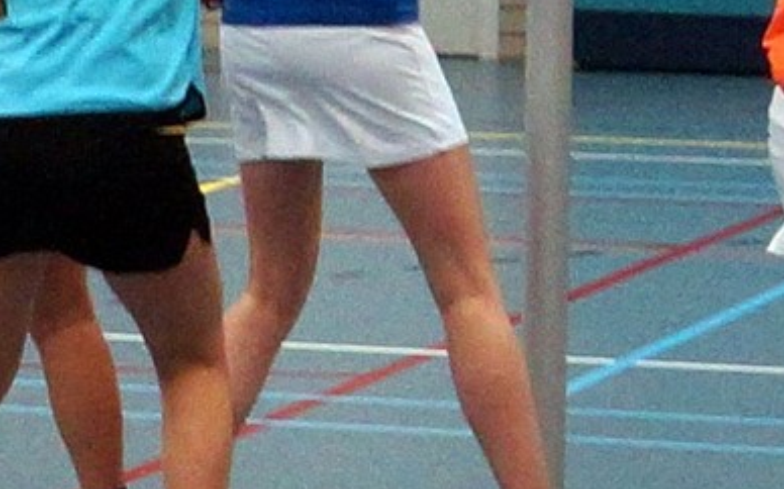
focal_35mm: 89
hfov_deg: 23.3
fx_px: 1901
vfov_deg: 14.5
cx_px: 354
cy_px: 59
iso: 1000
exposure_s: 1/250
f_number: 2.8
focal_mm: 22
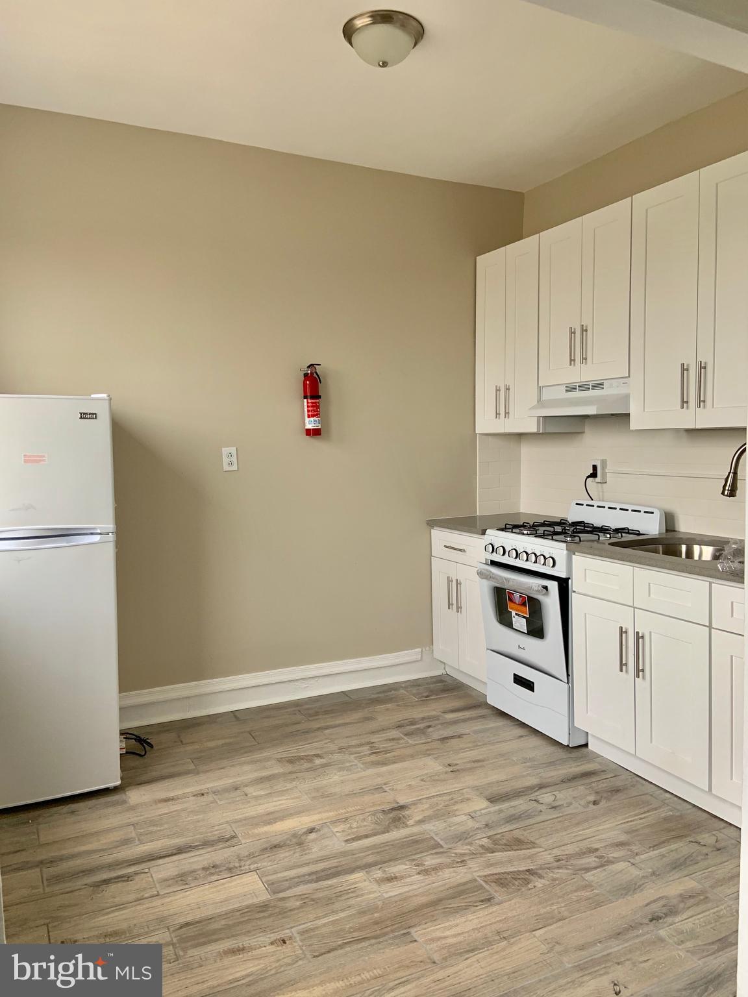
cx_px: 374
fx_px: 749
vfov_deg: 67.3
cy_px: 498
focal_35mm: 26
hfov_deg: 53.1
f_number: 1.8
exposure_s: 1/60
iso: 100
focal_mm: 4.25
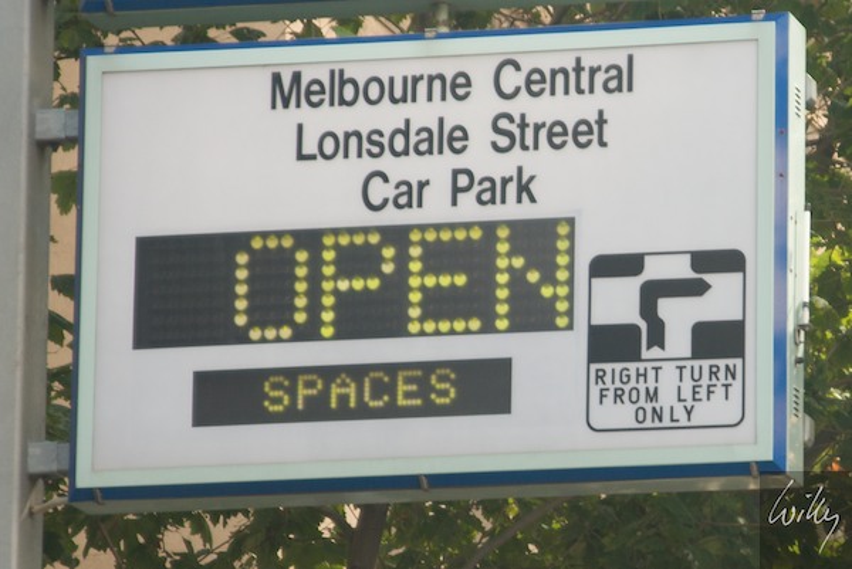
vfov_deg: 10.8
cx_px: 426
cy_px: 284
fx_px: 3020
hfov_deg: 16.1
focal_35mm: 128
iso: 250
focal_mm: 85
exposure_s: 1/80
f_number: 4.5
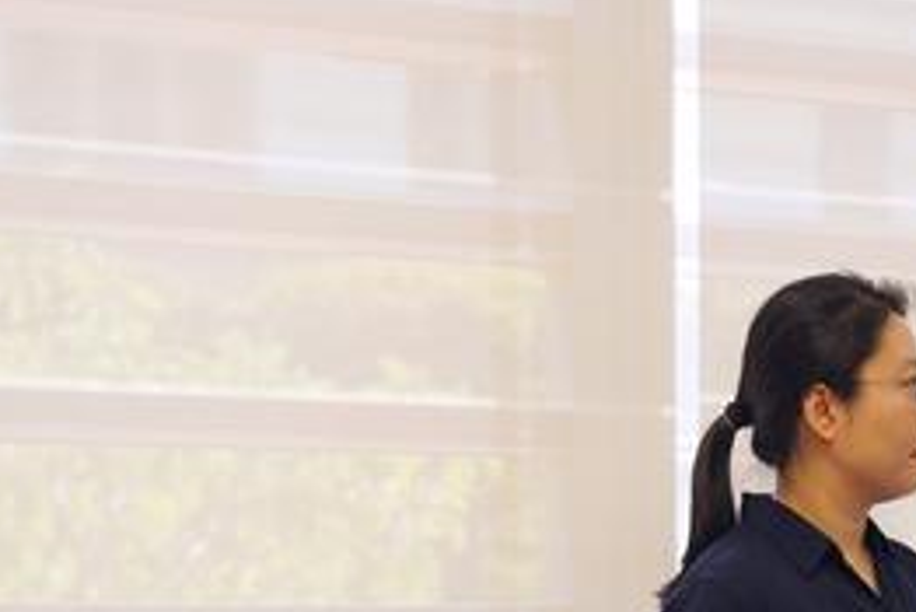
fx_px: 2928
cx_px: 902
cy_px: 621
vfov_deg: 11.8
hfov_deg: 17.4
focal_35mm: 115
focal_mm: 43
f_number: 2.8
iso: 500
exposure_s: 1/160
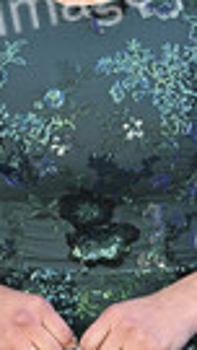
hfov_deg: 6.2
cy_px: 122
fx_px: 1810
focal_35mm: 195
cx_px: 93
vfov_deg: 11.0
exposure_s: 1/200
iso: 400
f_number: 5.6
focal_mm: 63
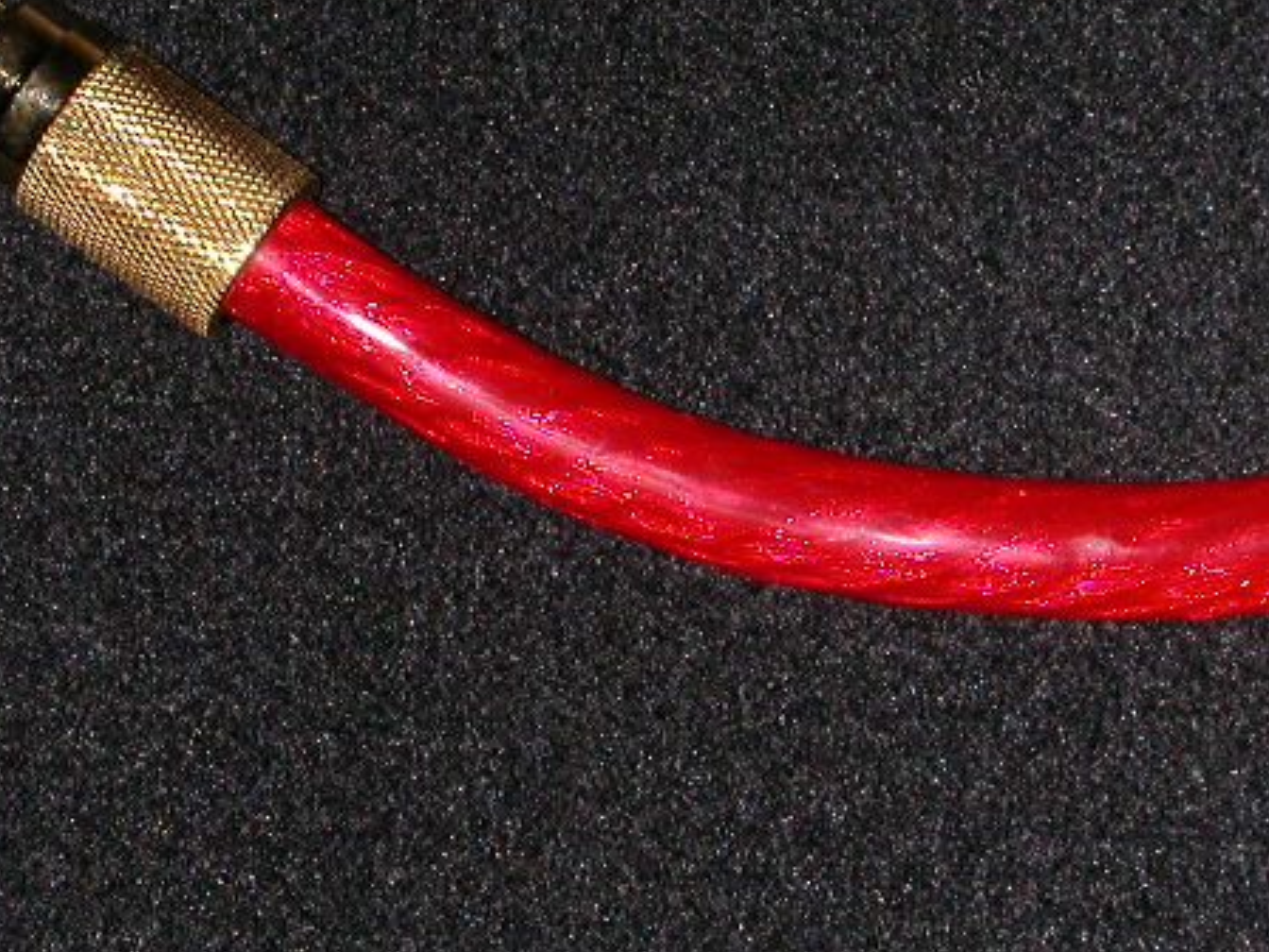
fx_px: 5132
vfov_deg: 10.6
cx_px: 459
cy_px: 292
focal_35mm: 140
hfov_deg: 14.1
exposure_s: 1/59.9
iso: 200
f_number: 7.6
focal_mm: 14.9
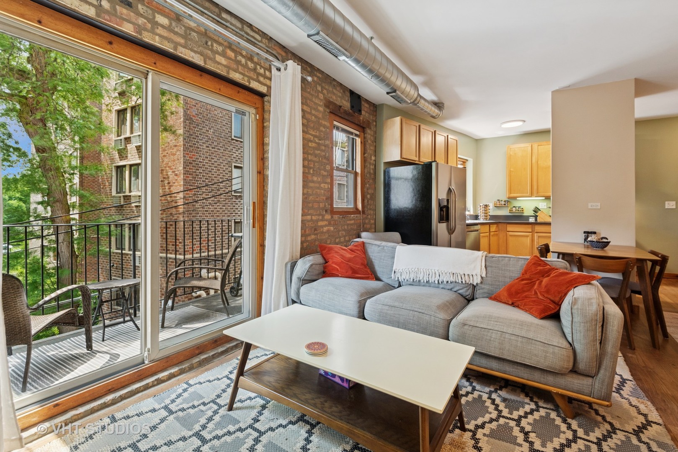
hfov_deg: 96.7
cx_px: 339
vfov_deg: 73.8
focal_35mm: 16
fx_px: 301
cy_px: 226
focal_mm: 16
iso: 400
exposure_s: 1/15
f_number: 8
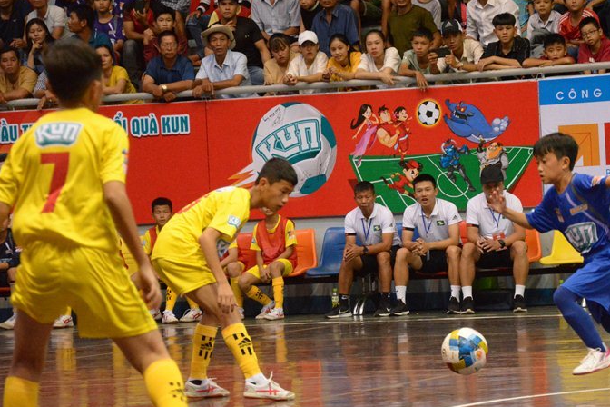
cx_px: 392
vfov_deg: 7.0
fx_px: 3338
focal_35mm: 197
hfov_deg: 10.4
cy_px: 210
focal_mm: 98
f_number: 6.3
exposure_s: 1/320
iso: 6400
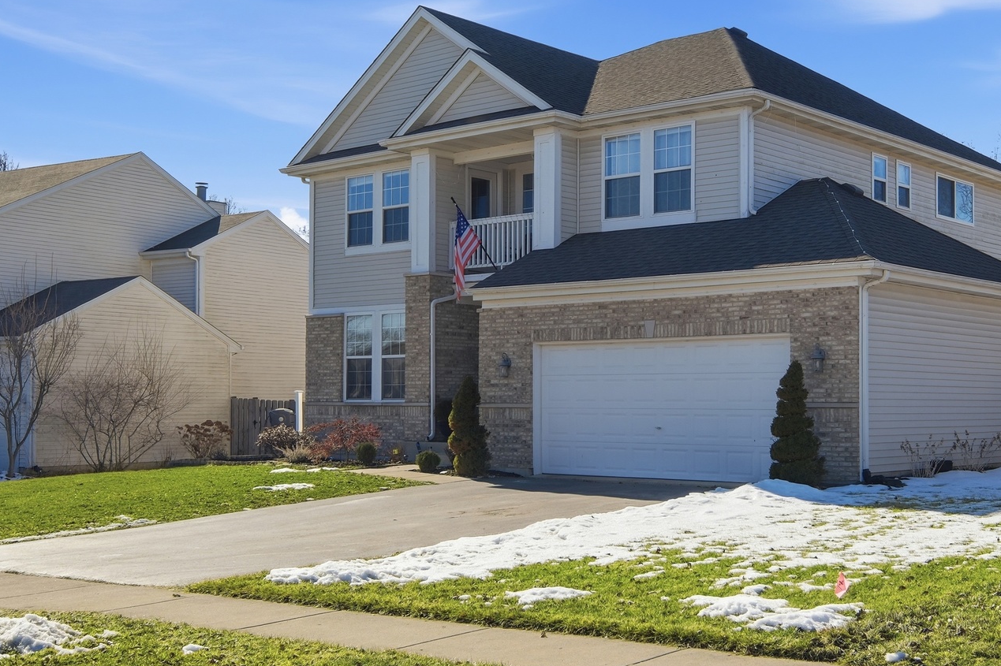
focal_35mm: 46
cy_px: 289
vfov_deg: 29.2
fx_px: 1278
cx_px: 636
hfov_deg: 42.4
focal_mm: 24
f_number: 8
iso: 640
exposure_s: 1/25000
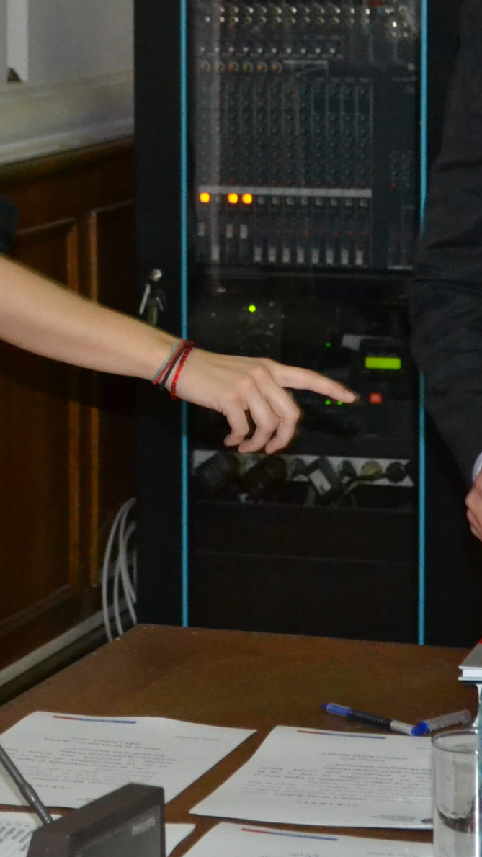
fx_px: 3458
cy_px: 255
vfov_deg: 14.1
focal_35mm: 152
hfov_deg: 8.0
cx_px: 127
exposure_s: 1/60
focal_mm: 45
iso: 3200
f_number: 5.3
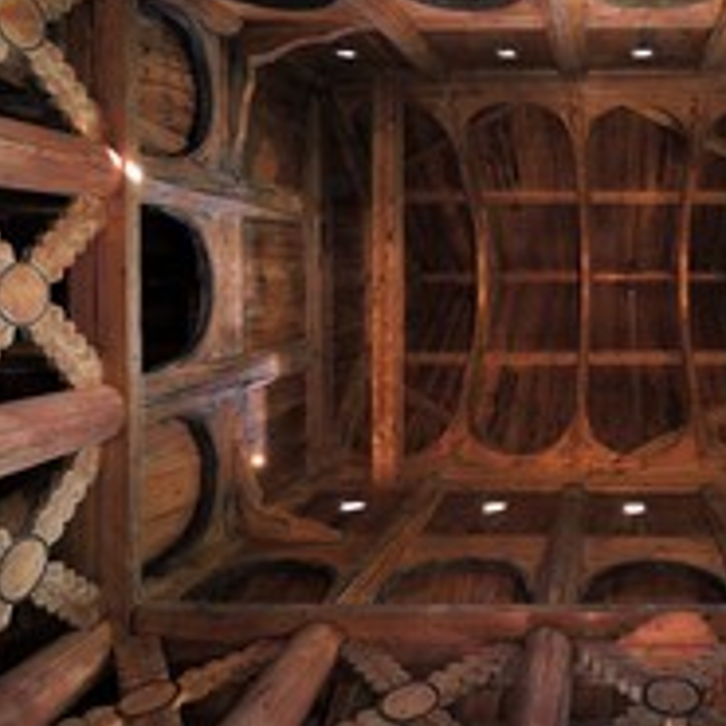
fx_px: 641
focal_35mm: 27
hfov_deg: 54.4
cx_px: 596
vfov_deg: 58.4
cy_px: 275
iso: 200
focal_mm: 14
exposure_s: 10
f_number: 14
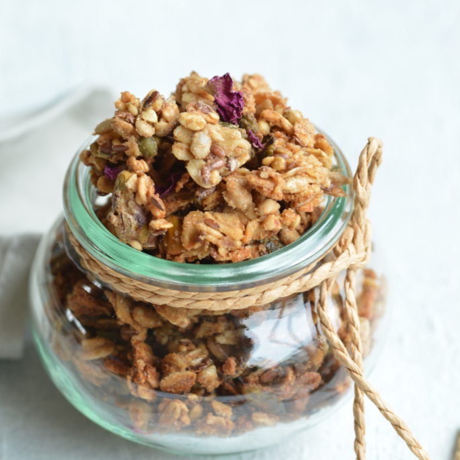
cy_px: 244
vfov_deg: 8.7
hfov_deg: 8.7
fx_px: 3032
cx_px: 230
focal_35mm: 202
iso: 200
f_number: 5.6
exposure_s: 1/6
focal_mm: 105
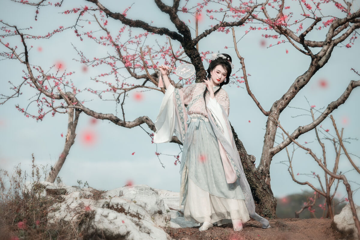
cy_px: 120
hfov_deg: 16.7
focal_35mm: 123
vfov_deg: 11.1
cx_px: 180
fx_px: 1230
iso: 50
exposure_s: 1/2000
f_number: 2.8
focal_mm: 124
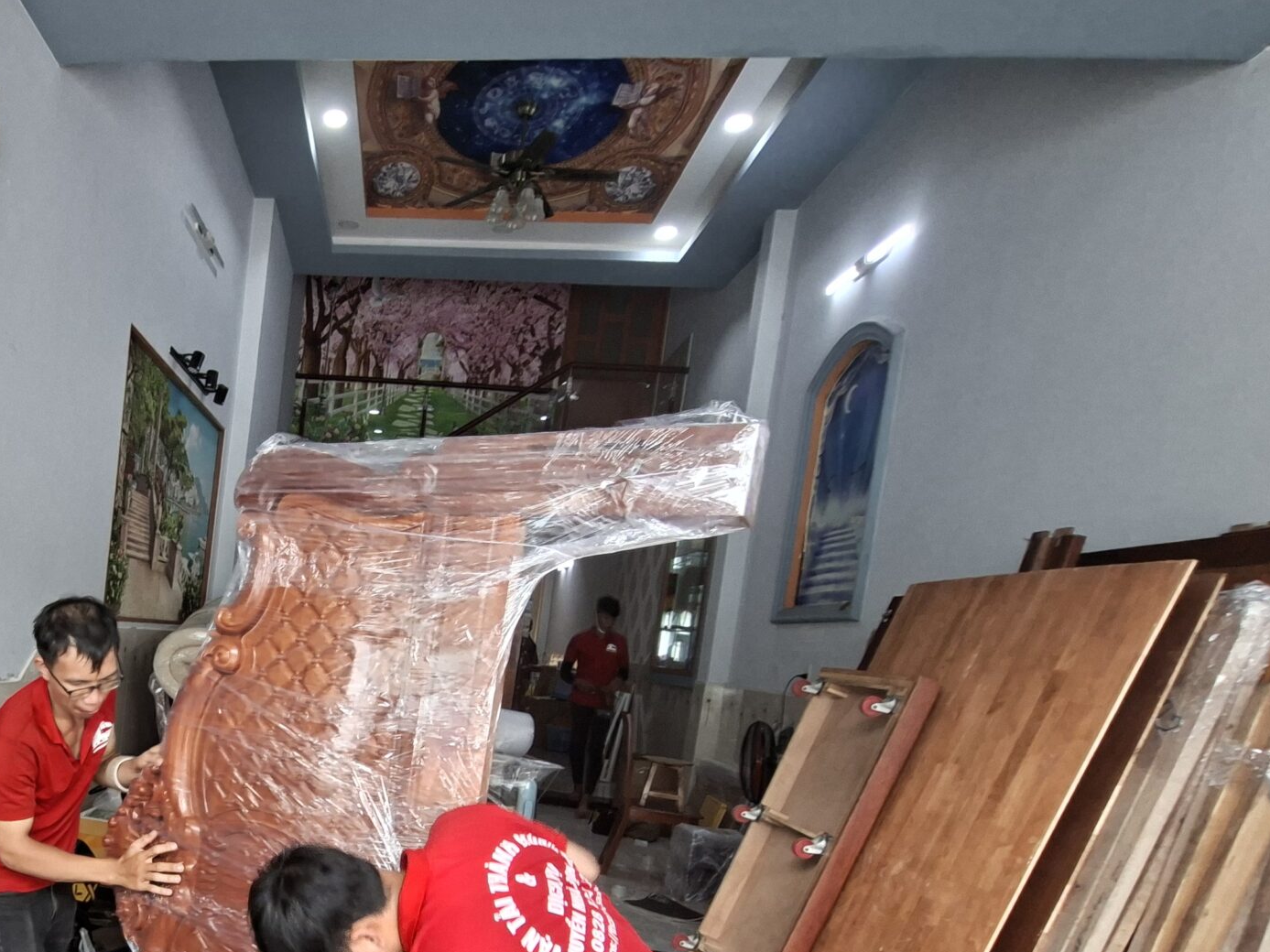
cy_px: 717
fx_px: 880
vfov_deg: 54.1
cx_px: 226
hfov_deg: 64.3
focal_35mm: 24
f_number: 2.2
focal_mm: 1.74
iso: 64
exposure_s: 1/40
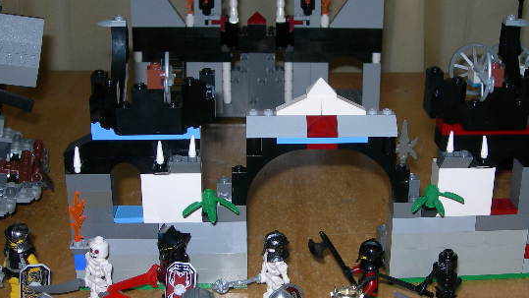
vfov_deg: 22.6
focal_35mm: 53
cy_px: 156
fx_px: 743
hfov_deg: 39.1
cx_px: 310
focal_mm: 8.5
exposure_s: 1/60.1
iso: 50
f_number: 2.9
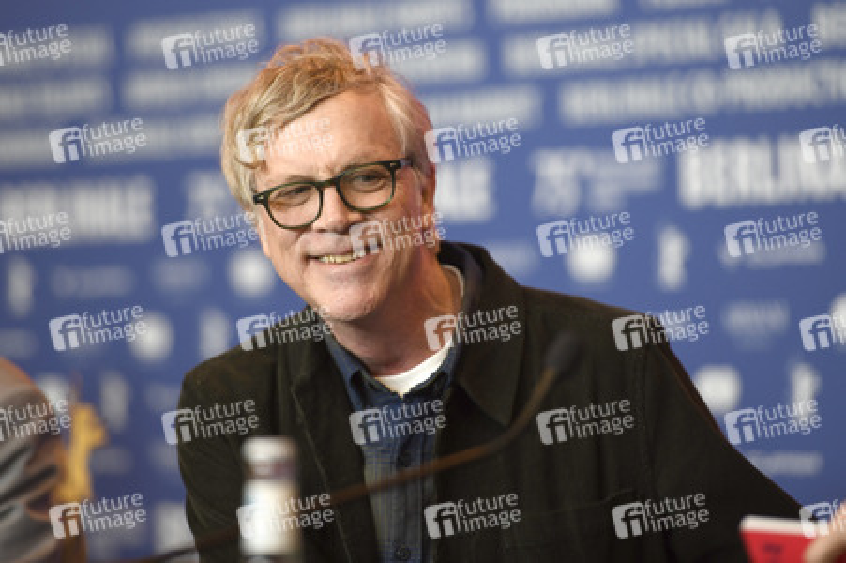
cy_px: 282
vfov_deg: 6.9
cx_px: 423
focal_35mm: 200
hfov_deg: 10.3
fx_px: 4696
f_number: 3.2
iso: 1250
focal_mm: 200
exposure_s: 1/250
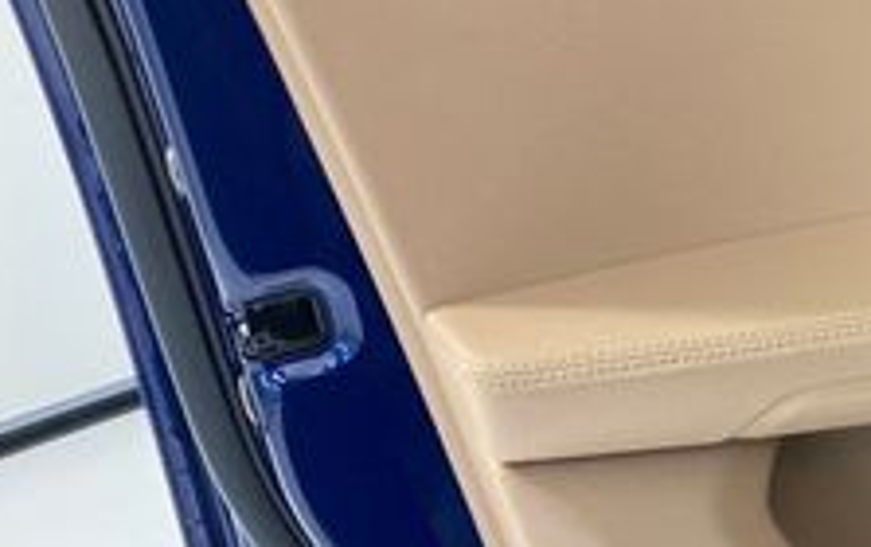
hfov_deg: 21.3
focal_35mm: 85
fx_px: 2020
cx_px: 1223
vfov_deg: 15.4
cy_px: 301
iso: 50
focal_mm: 3.99
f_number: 1.8
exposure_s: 1/120
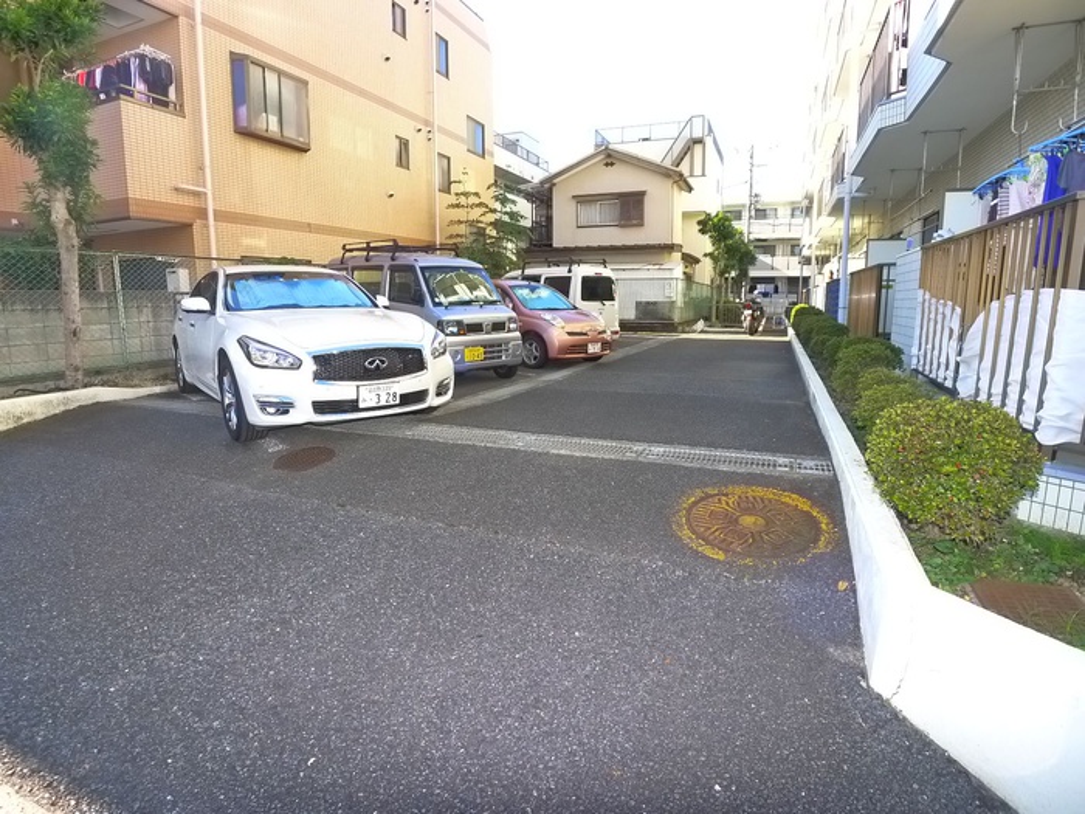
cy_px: 407
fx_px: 752
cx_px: 542
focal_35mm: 24
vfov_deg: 56.8
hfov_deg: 71.6
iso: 400
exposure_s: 1/200
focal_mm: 5.1
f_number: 2.8
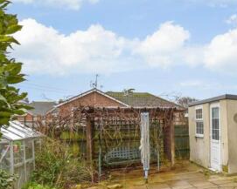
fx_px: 239
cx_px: 237
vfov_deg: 43.0
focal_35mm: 34
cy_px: 120
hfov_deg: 44.8
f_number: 8
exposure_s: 1/40
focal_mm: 10
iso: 160
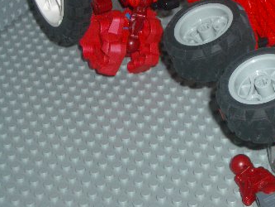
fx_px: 946
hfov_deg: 16.3
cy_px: 16
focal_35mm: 119
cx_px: 261
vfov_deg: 12.4
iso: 100
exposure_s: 1/60
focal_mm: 10.2
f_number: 3.5
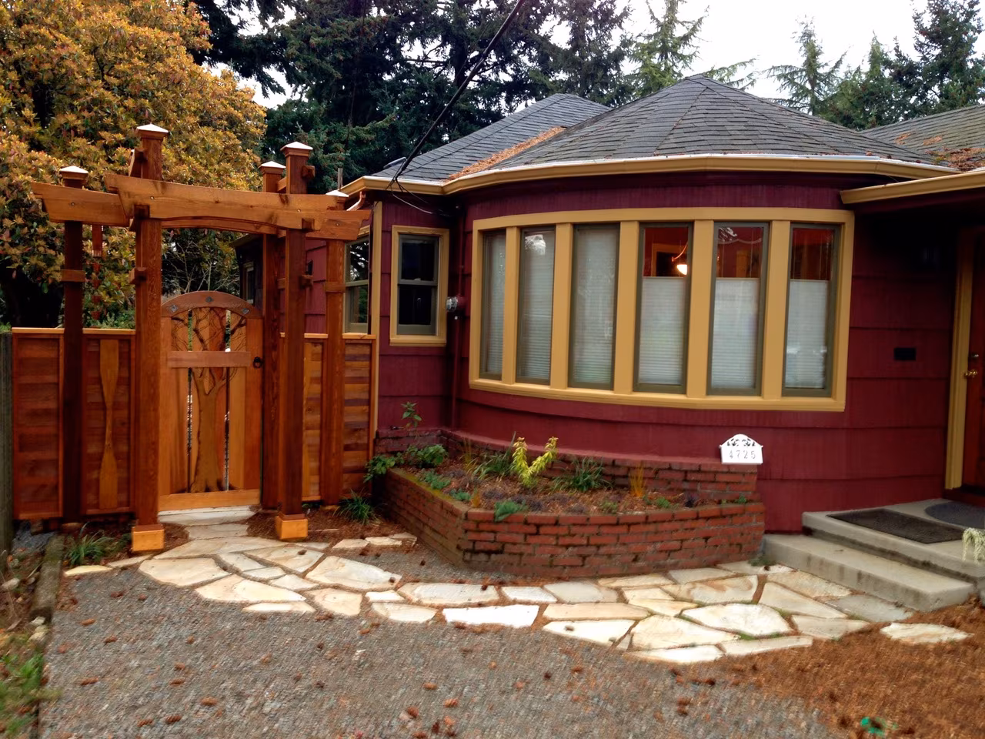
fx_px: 939
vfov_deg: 42.9
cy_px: 370
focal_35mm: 33
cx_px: 492
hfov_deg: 55.4
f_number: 2.4
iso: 80
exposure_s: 1/20
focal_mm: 4.13
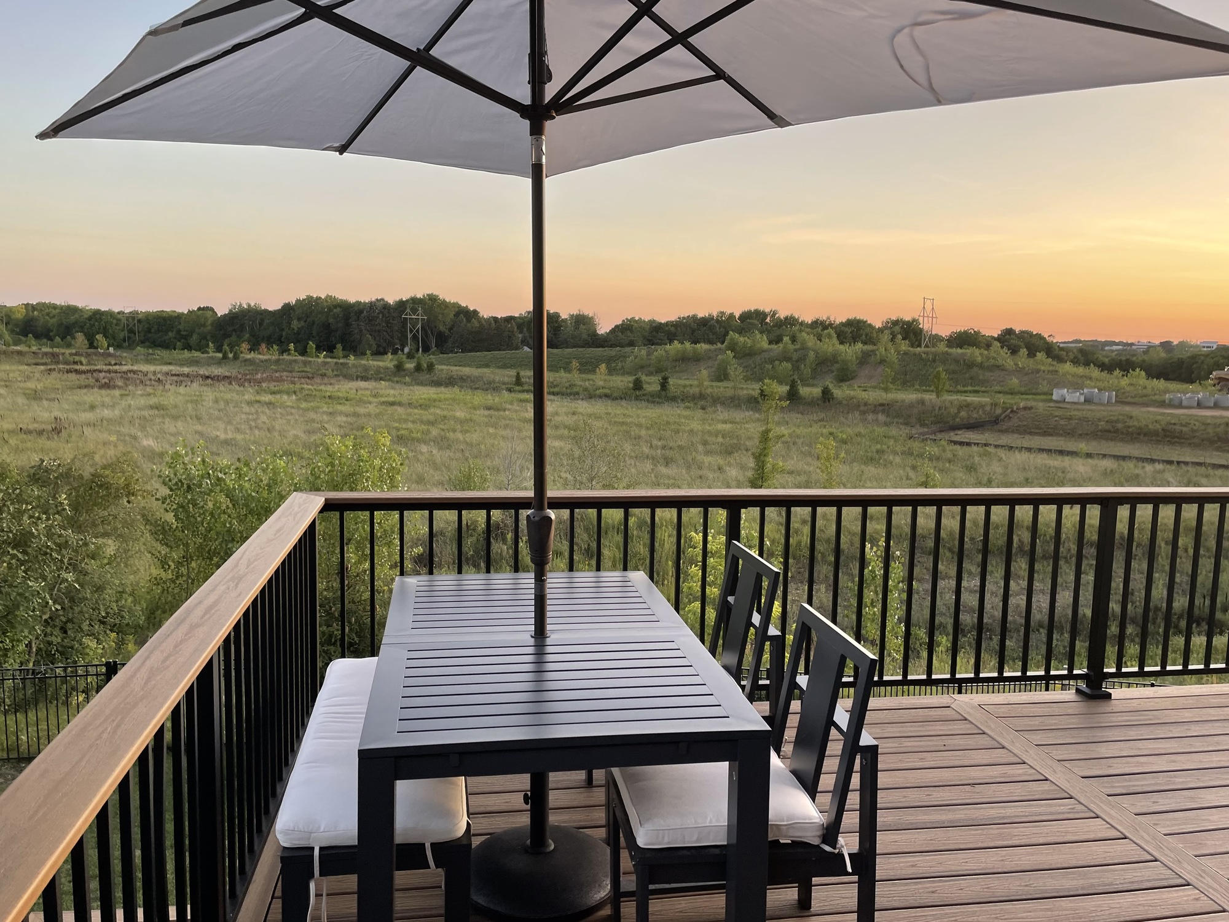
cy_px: 461
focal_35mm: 26
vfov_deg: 53.1
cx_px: 614
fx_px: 923
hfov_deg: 67.3
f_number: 1.6
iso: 40
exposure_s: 1/121
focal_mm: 4.2
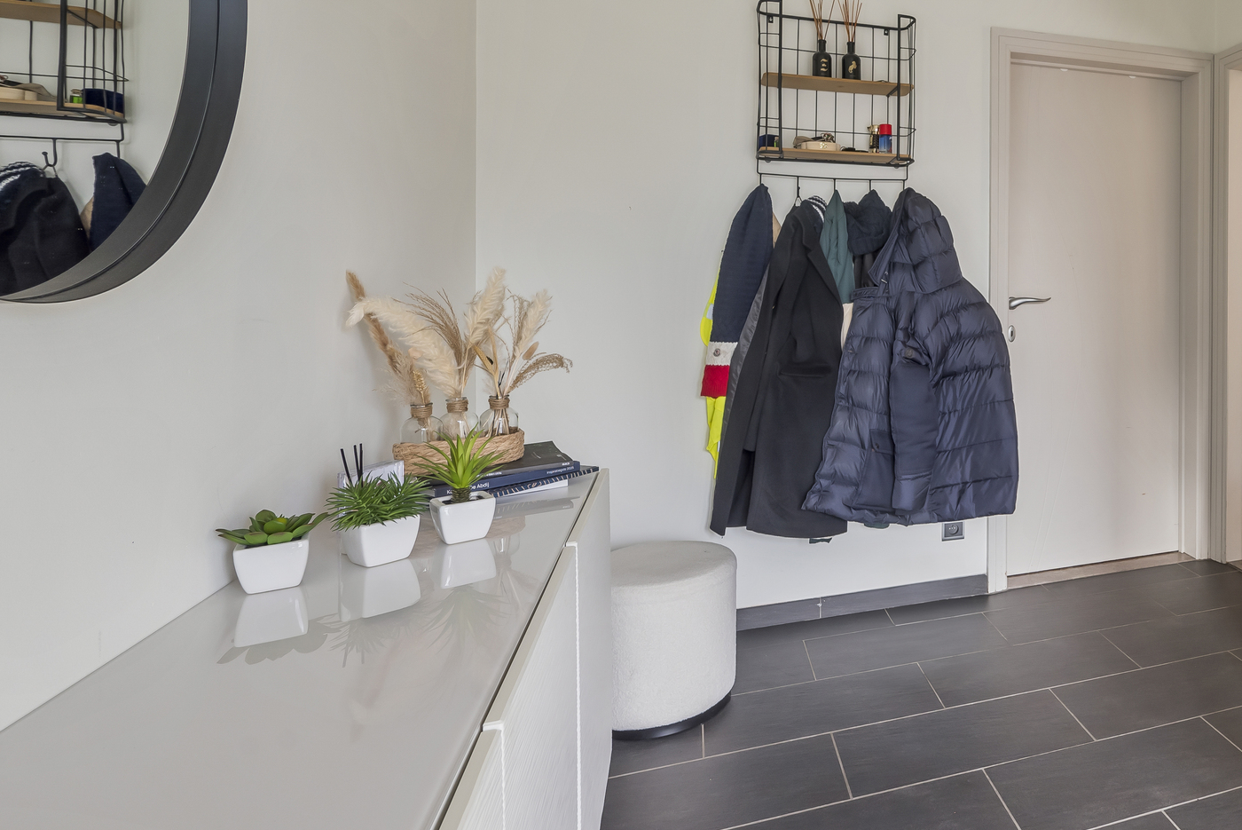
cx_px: 1038
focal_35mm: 24
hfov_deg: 65.2
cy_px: 284
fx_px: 828
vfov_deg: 52.3
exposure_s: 1/10
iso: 250
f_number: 8
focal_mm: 14
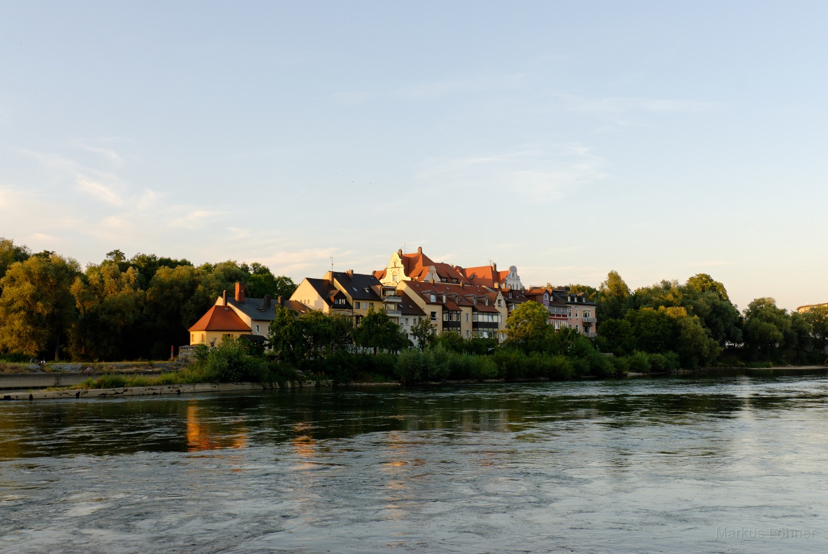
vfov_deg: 37.0
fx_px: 829
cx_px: 414
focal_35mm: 36
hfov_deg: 53.1
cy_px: 277
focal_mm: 24
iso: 160
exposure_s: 1/60
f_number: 8
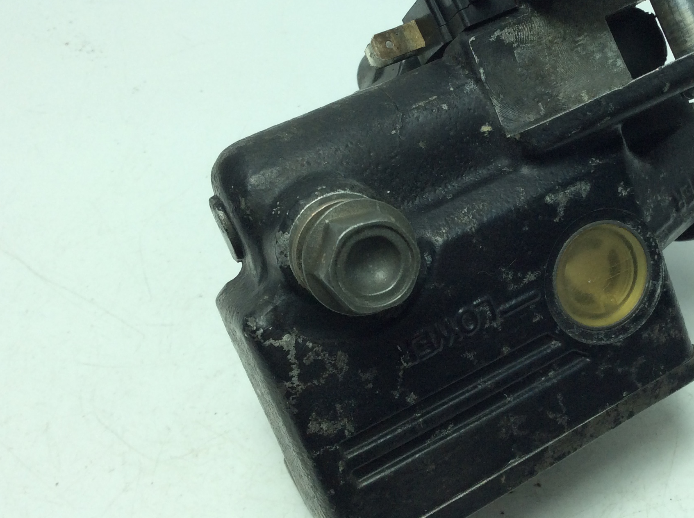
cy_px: 202
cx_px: 496
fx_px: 981
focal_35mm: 49
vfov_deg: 29.5
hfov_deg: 38.2
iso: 32
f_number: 2.4
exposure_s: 1/364
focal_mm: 3.3
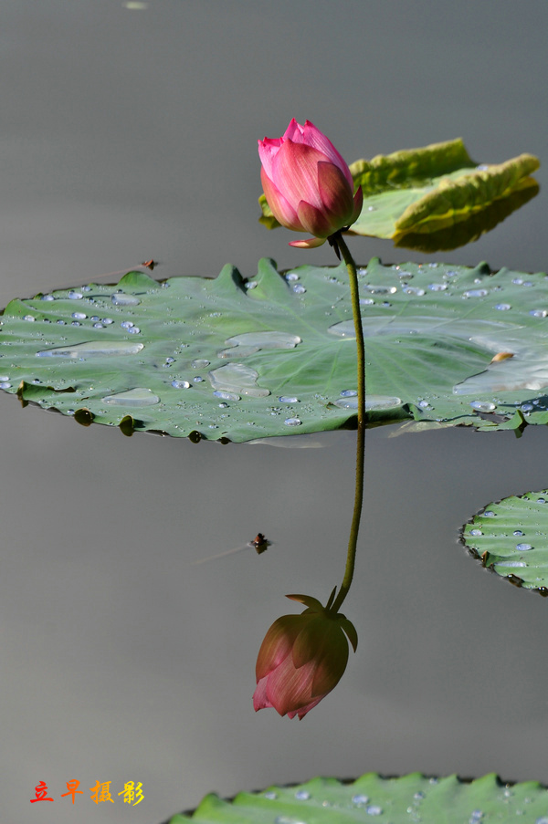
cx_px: 274
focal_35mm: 390
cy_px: 412
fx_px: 8925
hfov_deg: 3.5
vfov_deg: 5.3
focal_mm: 260
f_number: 8
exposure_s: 1/500
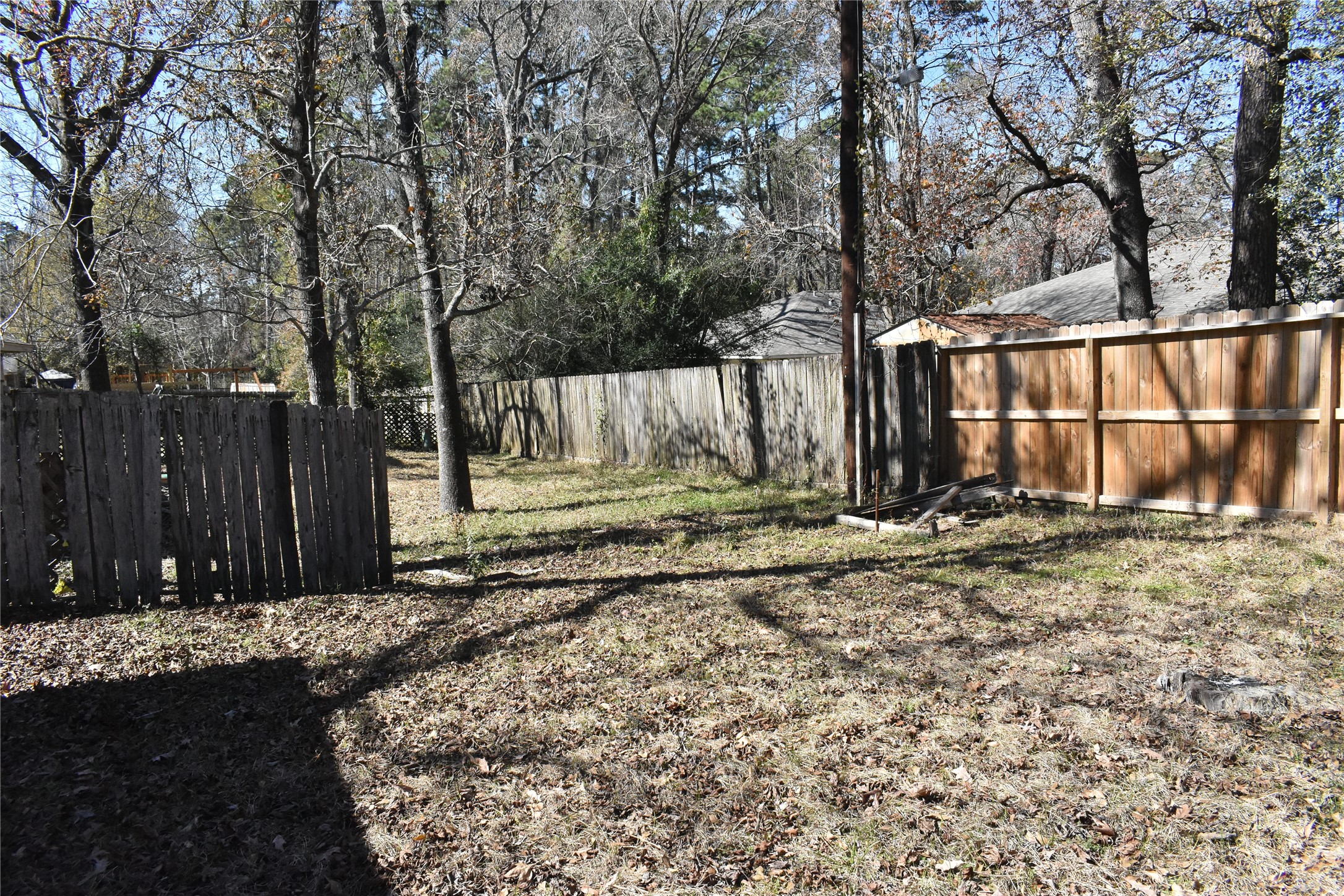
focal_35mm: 27
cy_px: 448
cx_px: 672
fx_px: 1008
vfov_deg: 47.9
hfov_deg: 67.4
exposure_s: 1/1000
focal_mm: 18
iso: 1600
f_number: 11
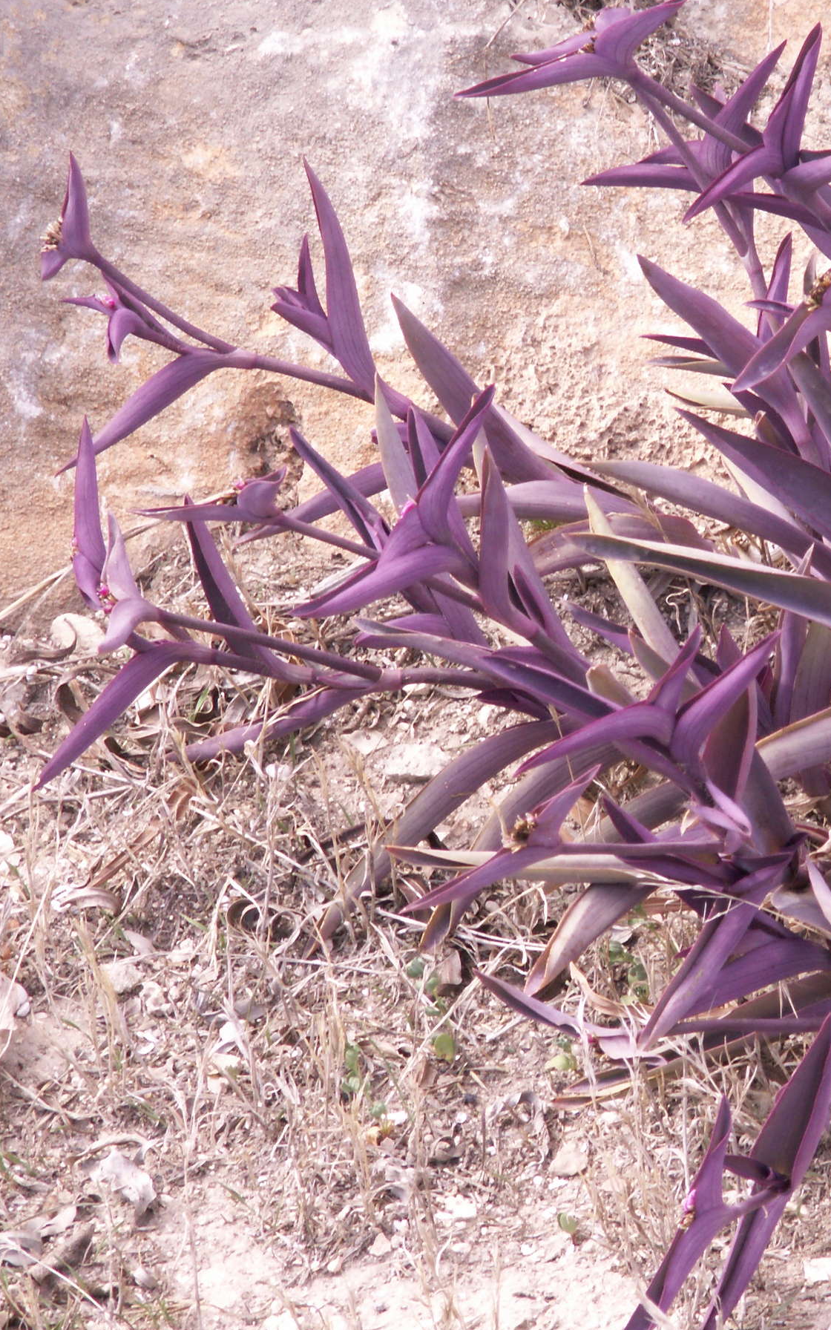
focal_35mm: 230
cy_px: 665
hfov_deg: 5.7
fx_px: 8334
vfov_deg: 9.1
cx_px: 770
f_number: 5
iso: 50
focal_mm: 26.4
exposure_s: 1/50
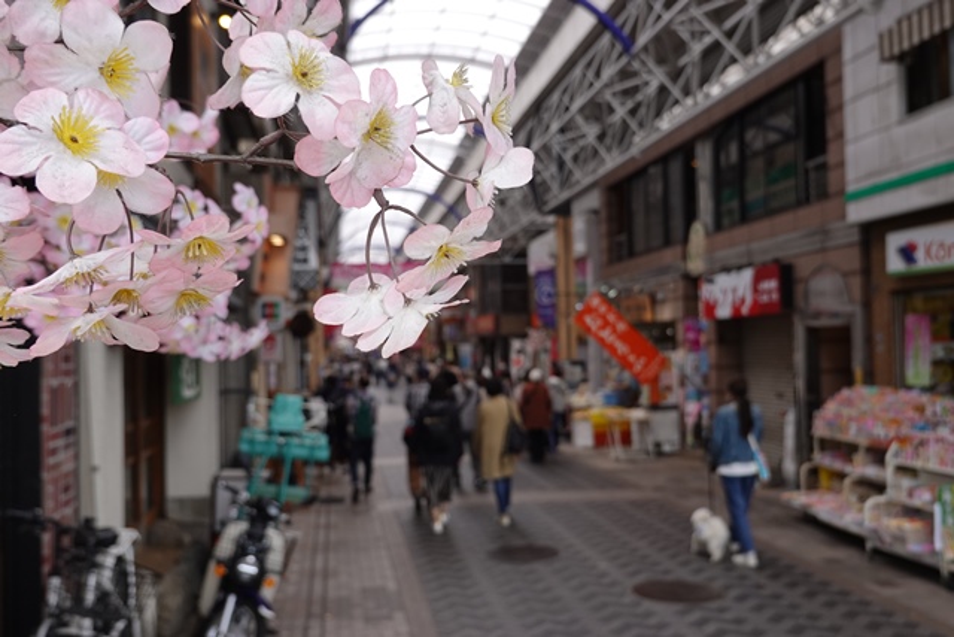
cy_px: 318
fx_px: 901
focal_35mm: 34
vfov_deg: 38.9
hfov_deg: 55.8
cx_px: 477
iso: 200
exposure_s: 1/500
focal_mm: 12.51
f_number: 3.5
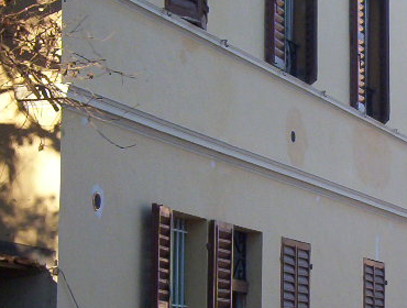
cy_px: 150
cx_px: 358
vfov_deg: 10.6
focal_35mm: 141
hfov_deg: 13.8
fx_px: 1663
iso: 100
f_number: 3.54
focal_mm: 9.98
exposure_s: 1/518
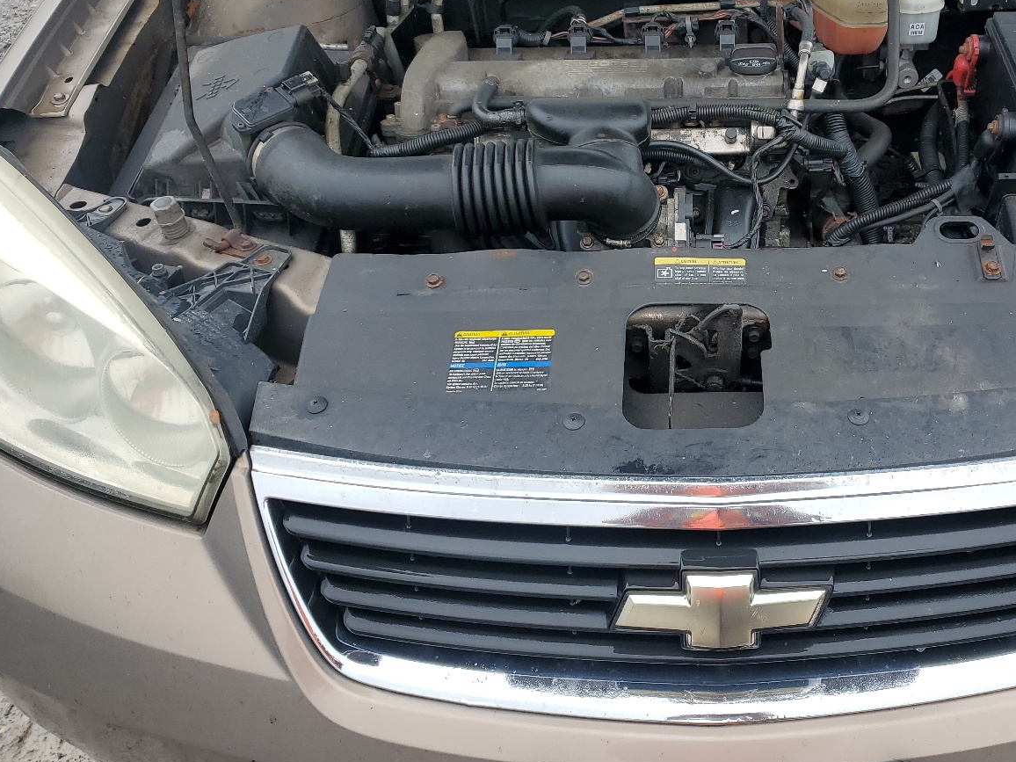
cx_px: 700
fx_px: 1057
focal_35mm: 36
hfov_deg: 50.2
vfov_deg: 39.4
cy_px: 282
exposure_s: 1/667
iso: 50
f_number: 1.5
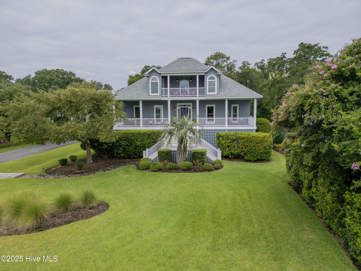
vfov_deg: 56.8
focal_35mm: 24
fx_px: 250
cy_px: 136
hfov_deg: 71.6
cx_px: 180
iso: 100
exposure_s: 1/2500
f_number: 1.7
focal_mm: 6.72
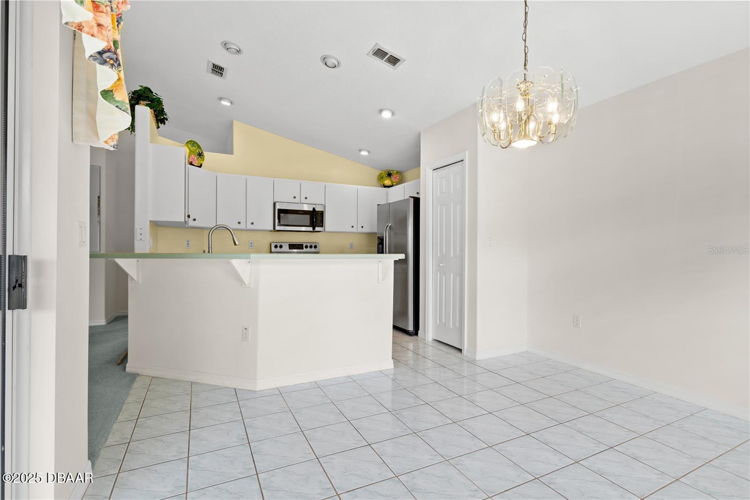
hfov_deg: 95.0
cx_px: 375
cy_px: 250
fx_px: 344
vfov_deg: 72.0
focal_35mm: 16
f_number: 8
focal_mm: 11
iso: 100
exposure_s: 1/1.67
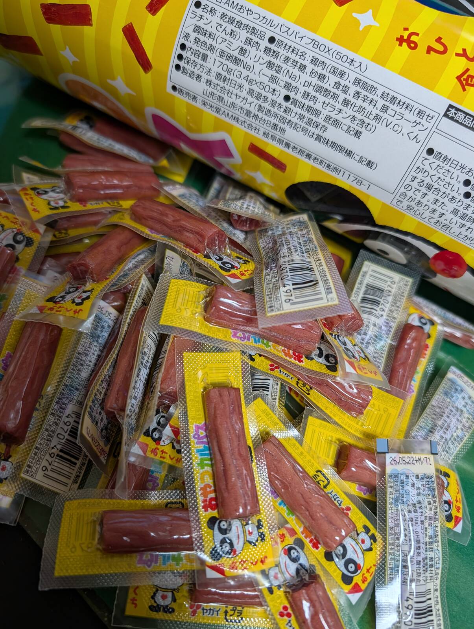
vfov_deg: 71.5
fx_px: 437
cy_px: 314
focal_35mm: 24
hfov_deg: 56.9
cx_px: 237
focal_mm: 6.9
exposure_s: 1/59.8
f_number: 1.68
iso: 38
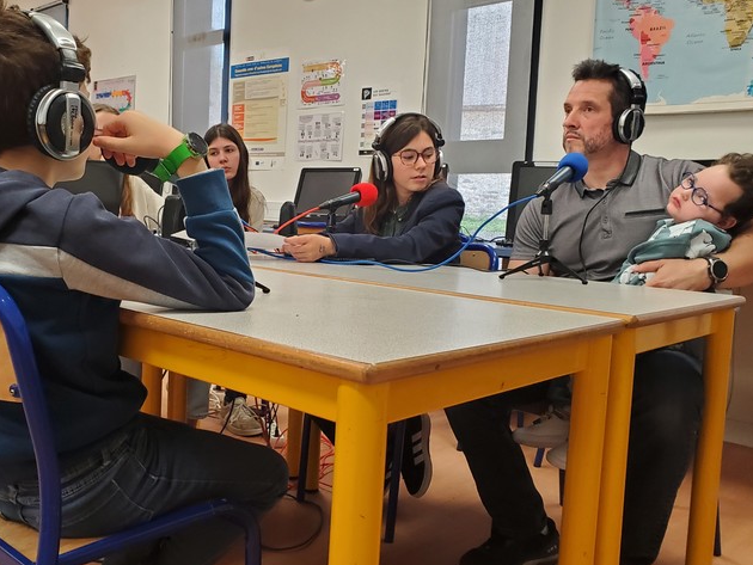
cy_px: 272
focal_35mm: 33
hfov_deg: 55.1
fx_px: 718
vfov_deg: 43.0
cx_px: 320
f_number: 2.4
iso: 320
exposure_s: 1/100
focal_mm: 4.3
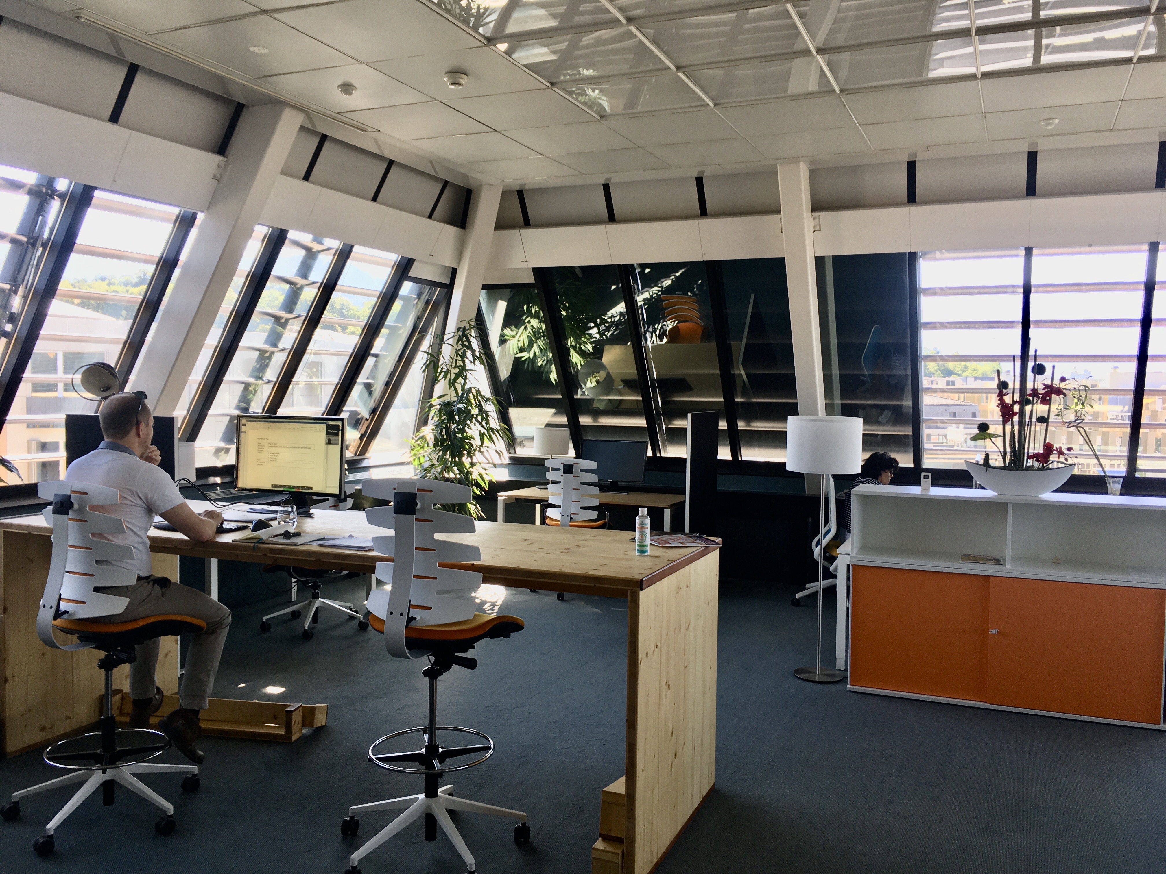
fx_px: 977
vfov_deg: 48.2
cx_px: 583
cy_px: 437
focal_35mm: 29
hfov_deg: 61.7
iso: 25
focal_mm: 4.15
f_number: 2.2
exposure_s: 1/50
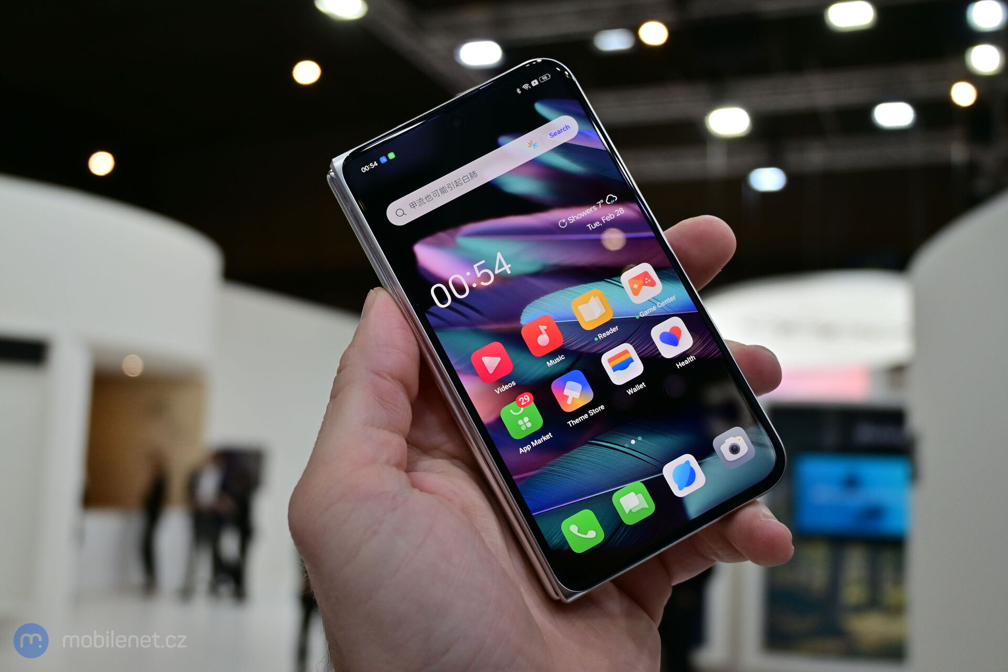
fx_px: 1092
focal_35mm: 39
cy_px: 336
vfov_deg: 34.2
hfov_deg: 49.6
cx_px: 504
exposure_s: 1/400
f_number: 4.5
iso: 450
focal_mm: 26
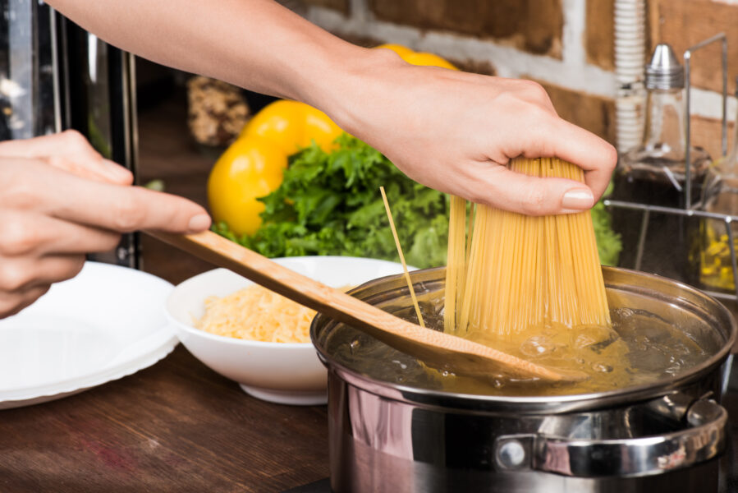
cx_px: 369
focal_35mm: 105
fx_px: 2153
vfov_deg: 13.1
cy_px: 246
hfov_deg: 19.5
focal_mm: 105
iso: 100
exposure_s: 1/160
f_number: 11
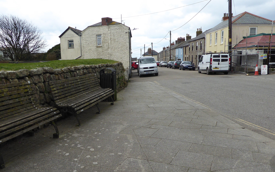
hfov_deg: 61.2
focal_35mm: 31
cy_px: 96
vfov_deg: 40.5
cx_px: 129
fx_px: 232
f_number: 3.3
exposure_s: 1/500
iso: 100
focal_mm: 4.3
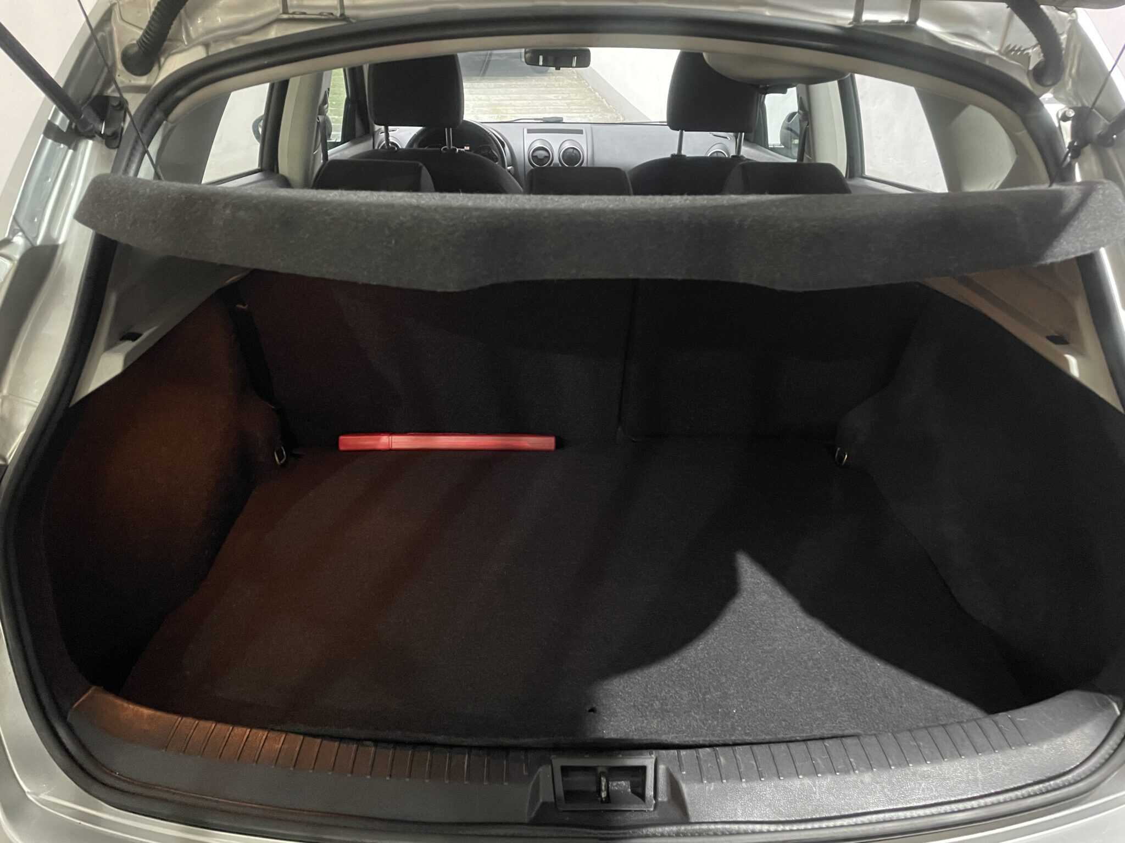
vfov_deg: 53.1
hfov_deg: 67.3
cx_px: 562
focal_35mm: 26
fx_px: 845
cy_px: 422
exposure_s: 1/25
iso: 800
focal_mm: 4.2
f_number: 1.6
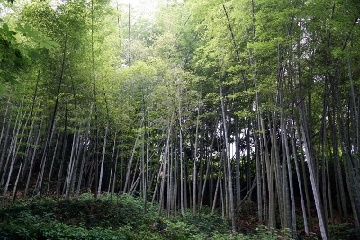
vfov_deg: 36.9
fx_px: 360
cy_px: 120
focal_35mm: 36
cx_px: 180
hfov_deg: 53.1
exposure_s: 1/60
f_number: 4
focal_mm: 24
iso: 200
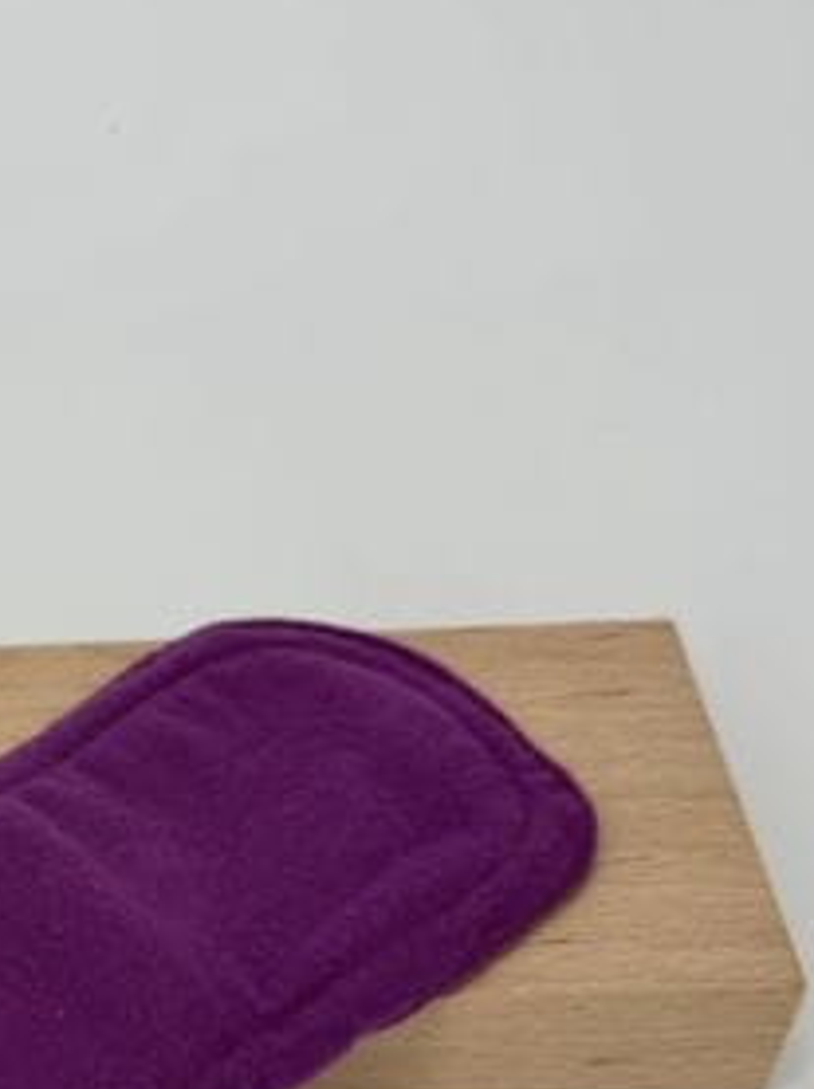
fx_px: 1823
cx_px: -24
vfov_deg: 32.3
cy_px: 883
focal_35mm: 58
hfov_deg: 23.9
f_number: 1.78
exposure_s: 1/2041
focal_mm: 6.76
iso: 80
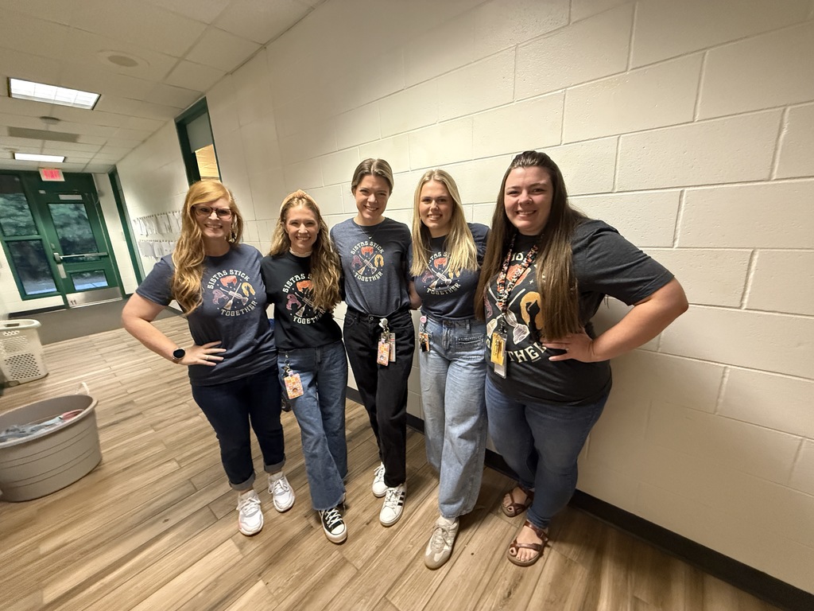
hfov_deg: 102.1
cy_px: 306
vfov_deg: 85.7
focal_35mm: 14
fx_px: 329
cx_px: 407
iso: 800
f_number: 2.2
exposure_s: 1/60
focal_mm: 2.22
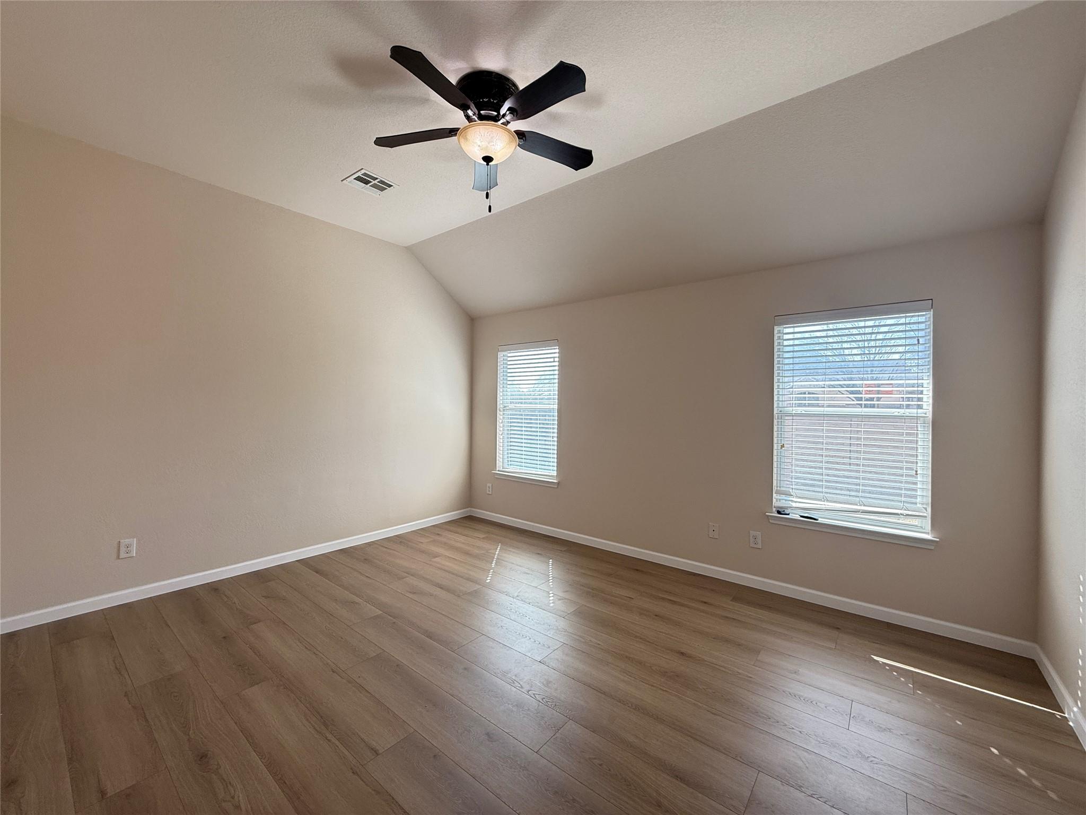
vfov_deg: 85.7
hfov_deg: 102.1
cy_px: 408
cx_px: 543
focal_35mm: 14
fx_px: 439
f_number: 2.2
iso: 80
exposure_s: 1/99
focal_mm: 2.22
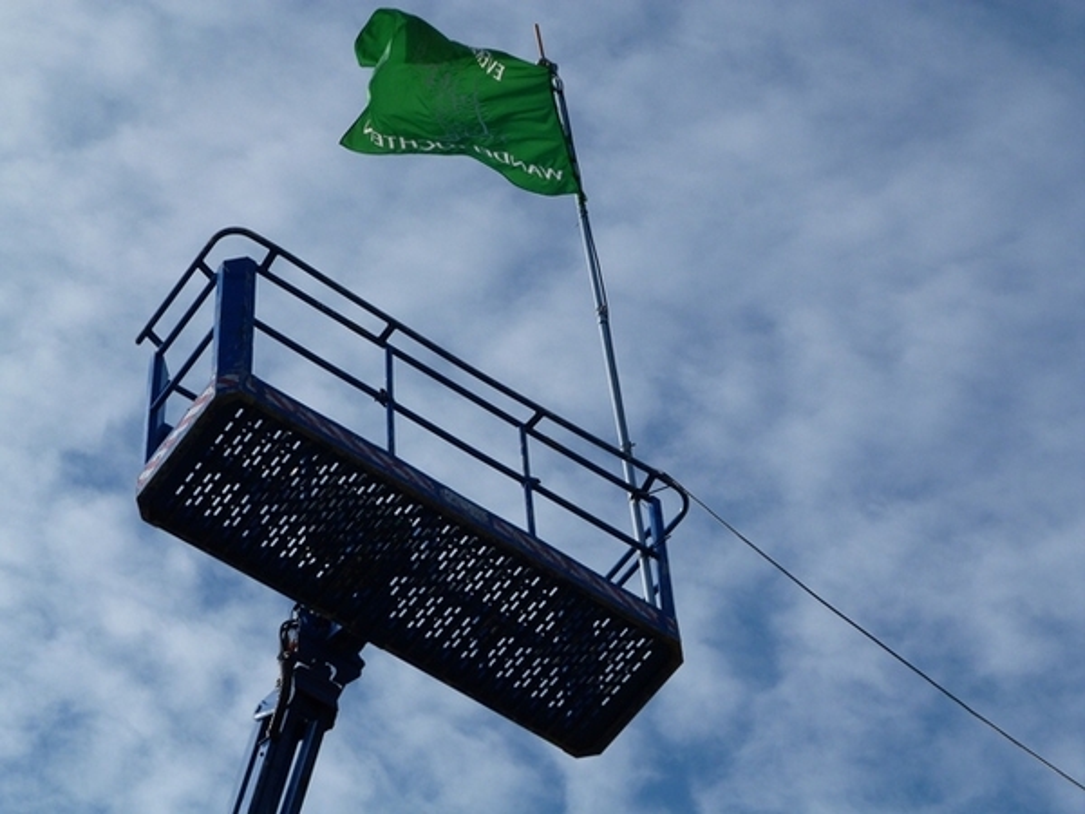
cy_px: 407
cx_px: 542
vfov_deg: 13.8
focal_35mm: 107
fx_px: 3354
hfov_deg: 18.4
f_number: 5.6
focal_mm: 19.3
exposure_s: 1/400
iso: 80
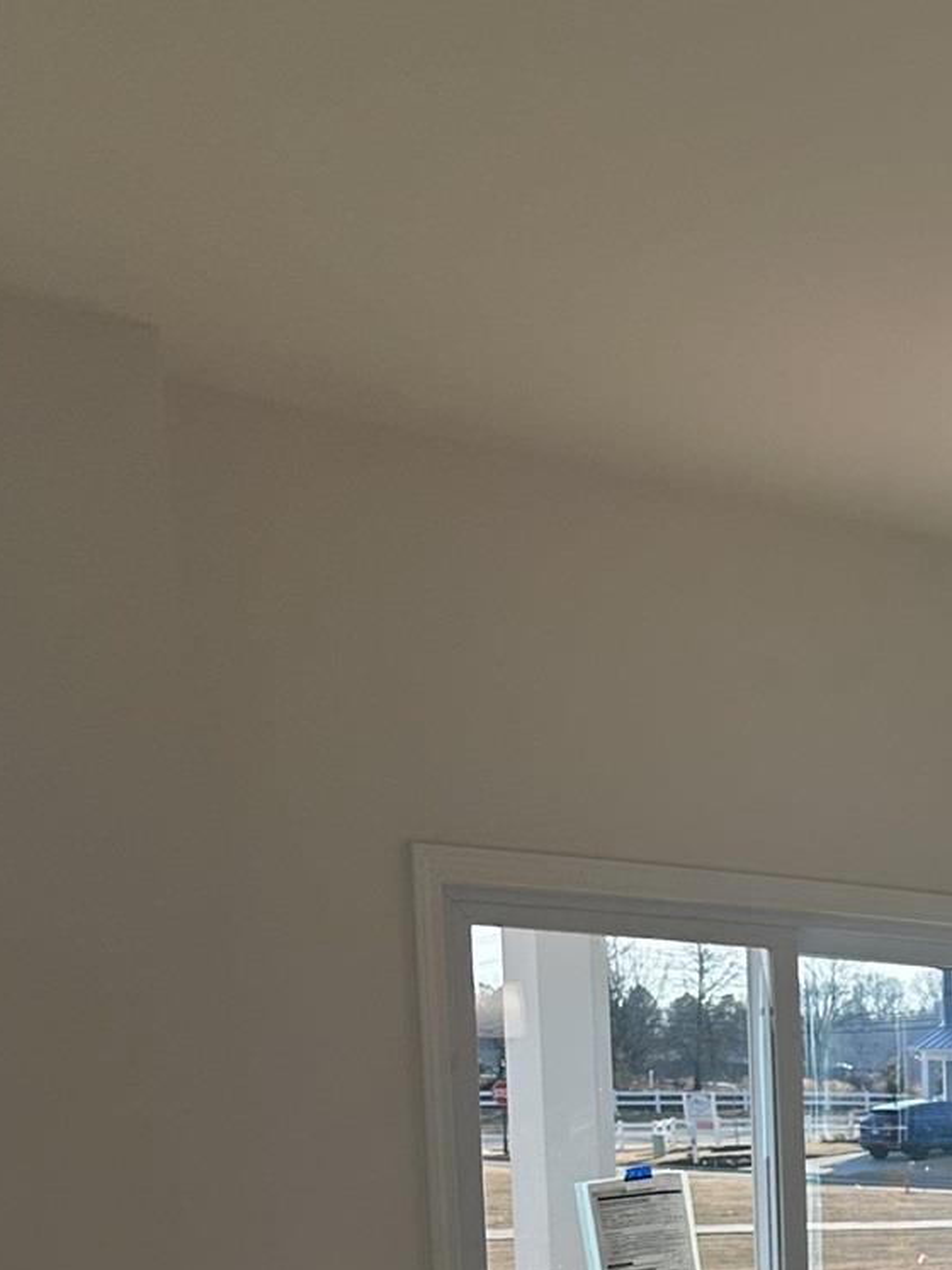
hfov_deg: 17.9
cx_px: 1404
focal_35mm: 74
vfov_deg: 23.3
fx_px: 2714
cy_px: 1659
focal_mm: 6.86
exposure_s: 1/1256
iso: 80
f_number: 1.78
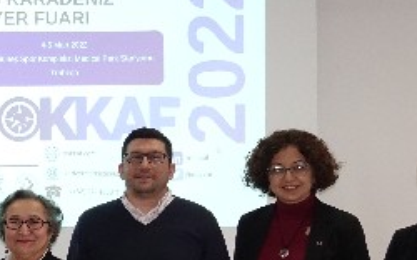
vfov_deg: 13.9
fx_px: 1056
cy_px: 219
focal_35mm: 93
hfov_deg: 21.0
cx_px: -65
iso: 2000
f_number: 4
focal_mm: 12.48
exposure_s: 1/160
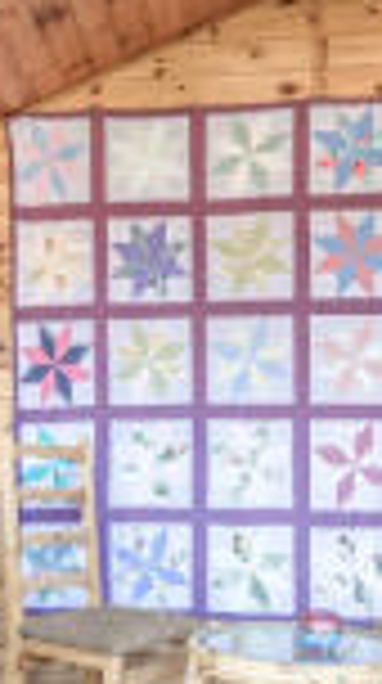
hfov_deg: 25.6
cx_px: 103
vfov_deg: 44.1
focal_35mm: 46
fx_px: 832
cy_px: 448
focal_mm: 14
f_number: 9
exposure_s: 1/2.5
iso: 100
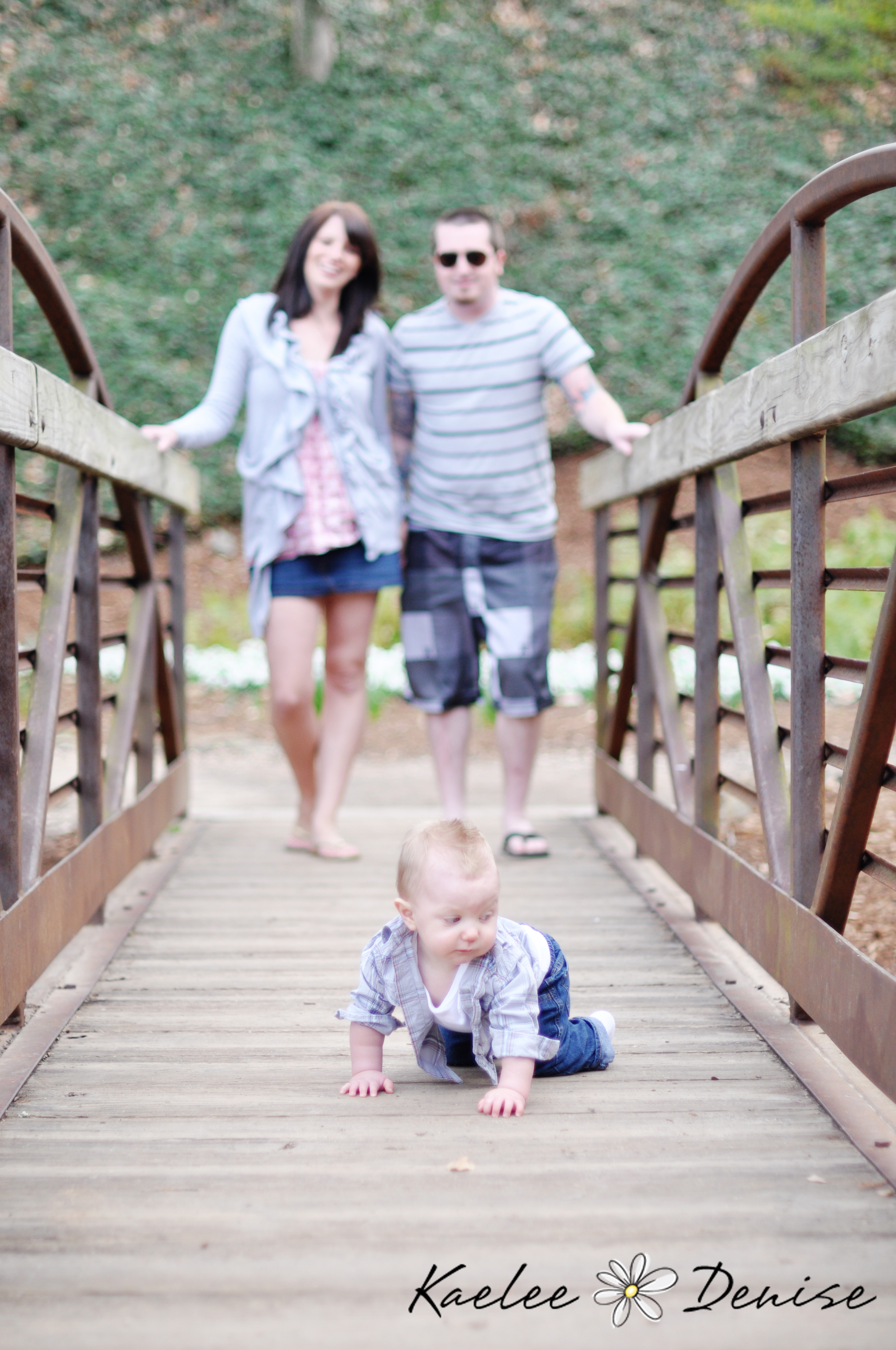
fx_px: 2807
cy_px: 675
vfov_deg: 27.0
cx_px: 448
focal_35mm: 75
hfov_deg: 18.1
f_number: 1.4
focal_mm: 50
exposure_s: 1/1250
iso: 200
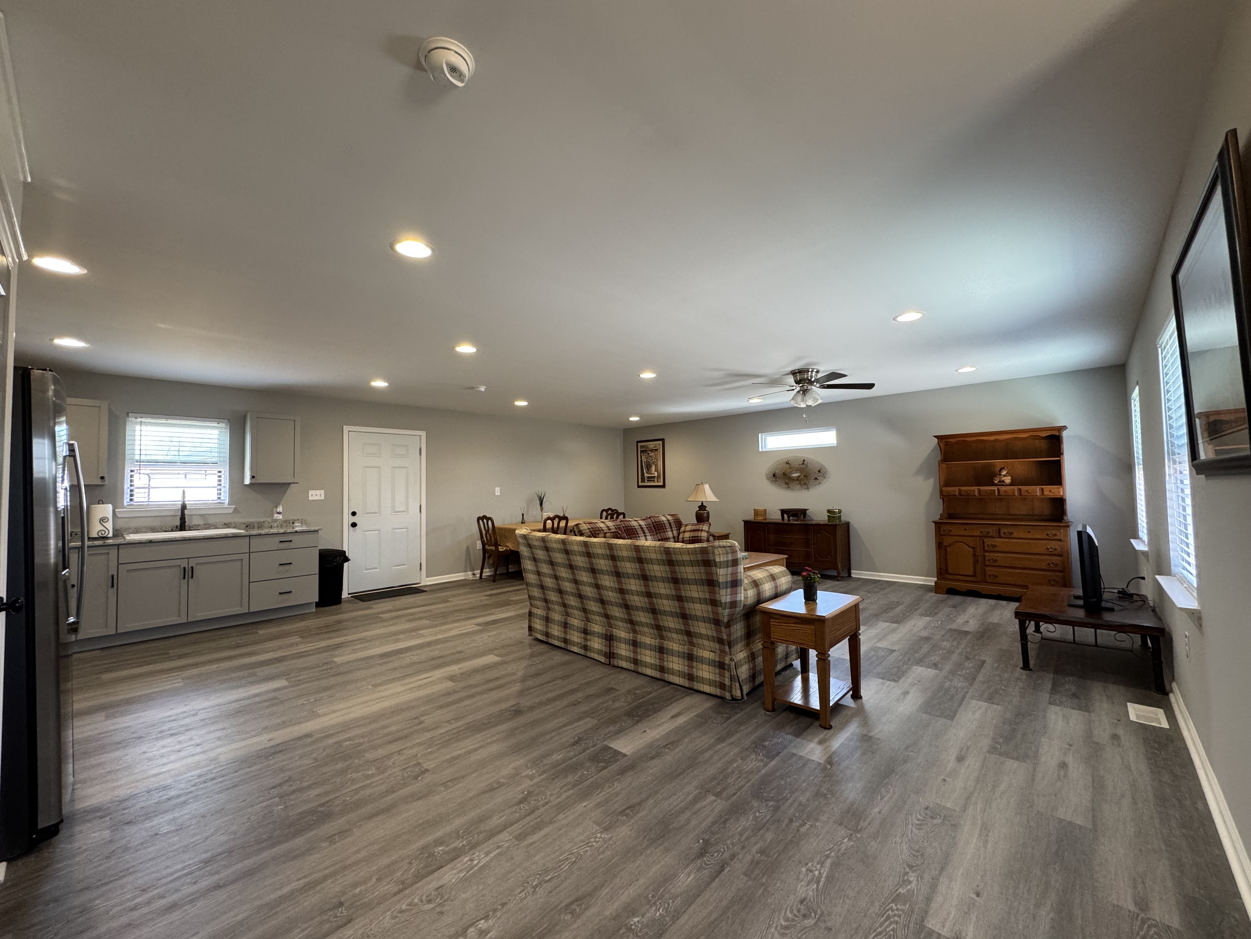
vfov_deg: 85.7
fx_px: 506
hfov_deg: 102.1
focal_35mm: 14
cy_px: 470
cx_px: 626
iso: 200
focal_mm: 2.22
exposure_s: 1/60
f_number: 2.2
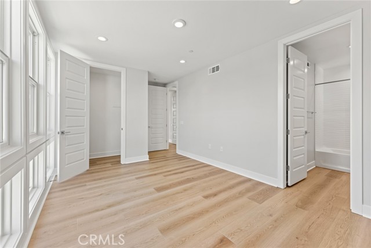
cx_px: 186
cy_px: 124
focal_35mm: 14
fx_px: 144
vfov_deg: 81.2
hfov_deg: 104.2
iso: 250
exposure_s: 1/15
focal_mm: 14
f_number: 6.3
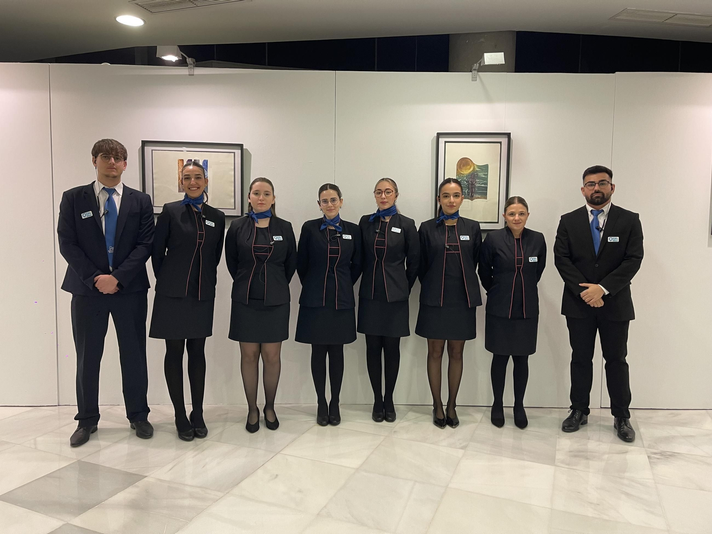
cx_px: 356
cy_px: 267
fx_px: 514
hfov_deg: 69.4
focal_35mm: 25
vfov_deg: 54.9
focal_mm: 5.1
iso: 125
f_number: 1.6
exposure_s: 1/50
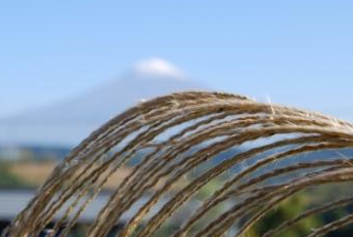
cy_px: 109
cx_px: 159
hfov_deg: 27.3
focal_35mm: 74
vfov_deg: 18.5
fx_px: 727
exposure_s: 1/160
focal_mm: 38
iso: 100
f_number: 8
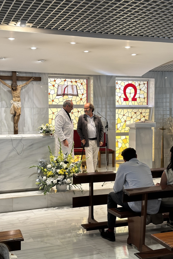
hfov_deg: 27.0
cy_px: 130
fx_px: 360
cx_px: 89
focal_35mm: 50
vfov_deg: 39.6
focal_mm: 6.86
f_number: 1.78
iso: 100
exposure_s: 1/50
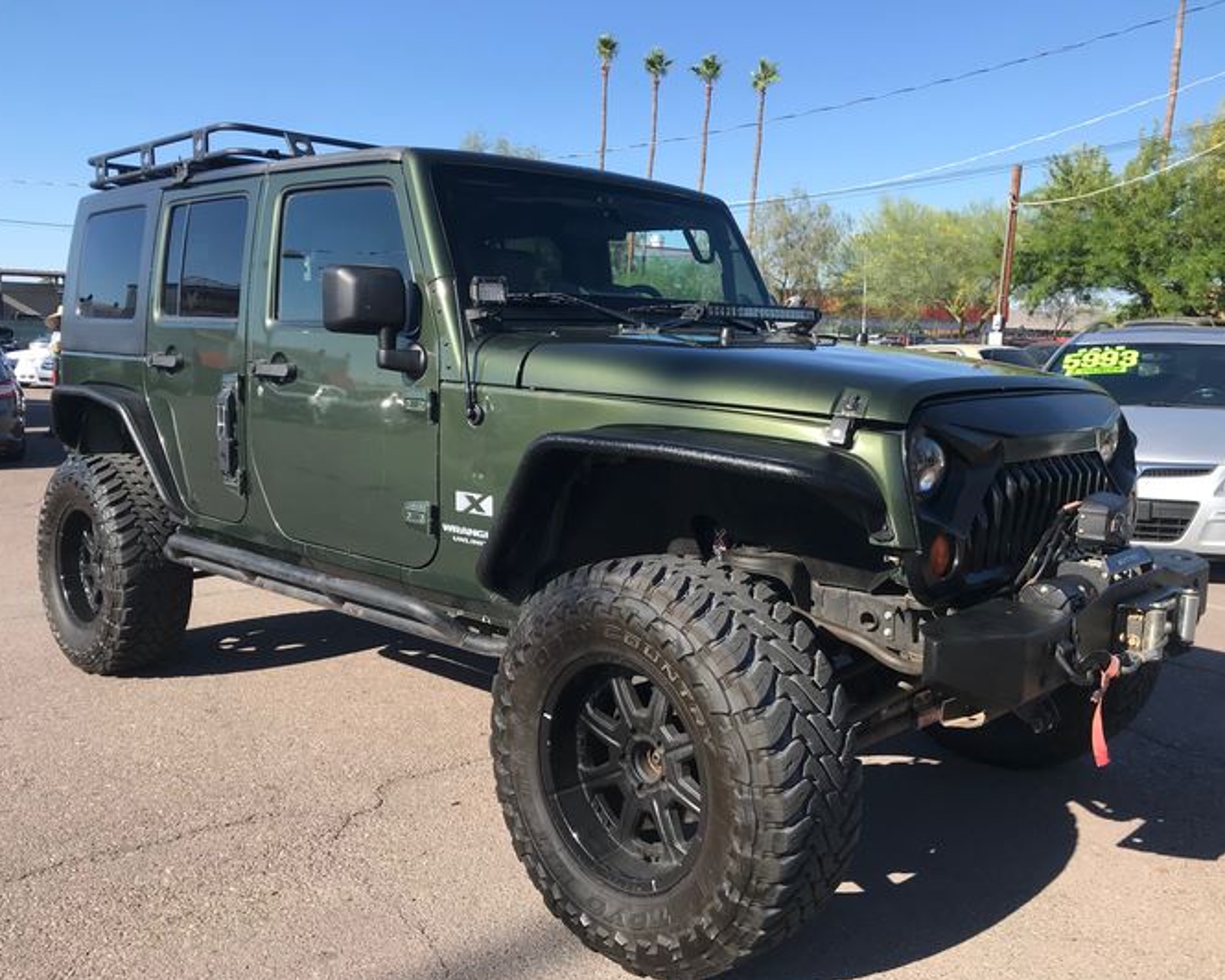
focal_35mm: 30
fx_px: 1088
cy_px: 502
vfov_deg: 48.5
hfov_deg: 58.8
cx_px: 601
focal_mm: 3.99
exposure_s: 1/1312
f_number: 1.8
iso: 20
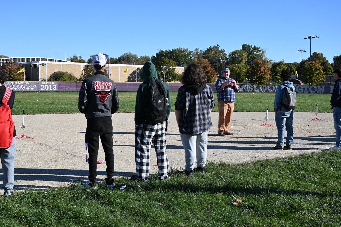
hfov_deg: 43.6
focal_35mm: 45
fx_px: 426
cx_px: 170
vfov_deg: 29.8
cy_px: 114
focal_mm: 45
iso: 100
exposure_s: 1/400
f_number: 7.1
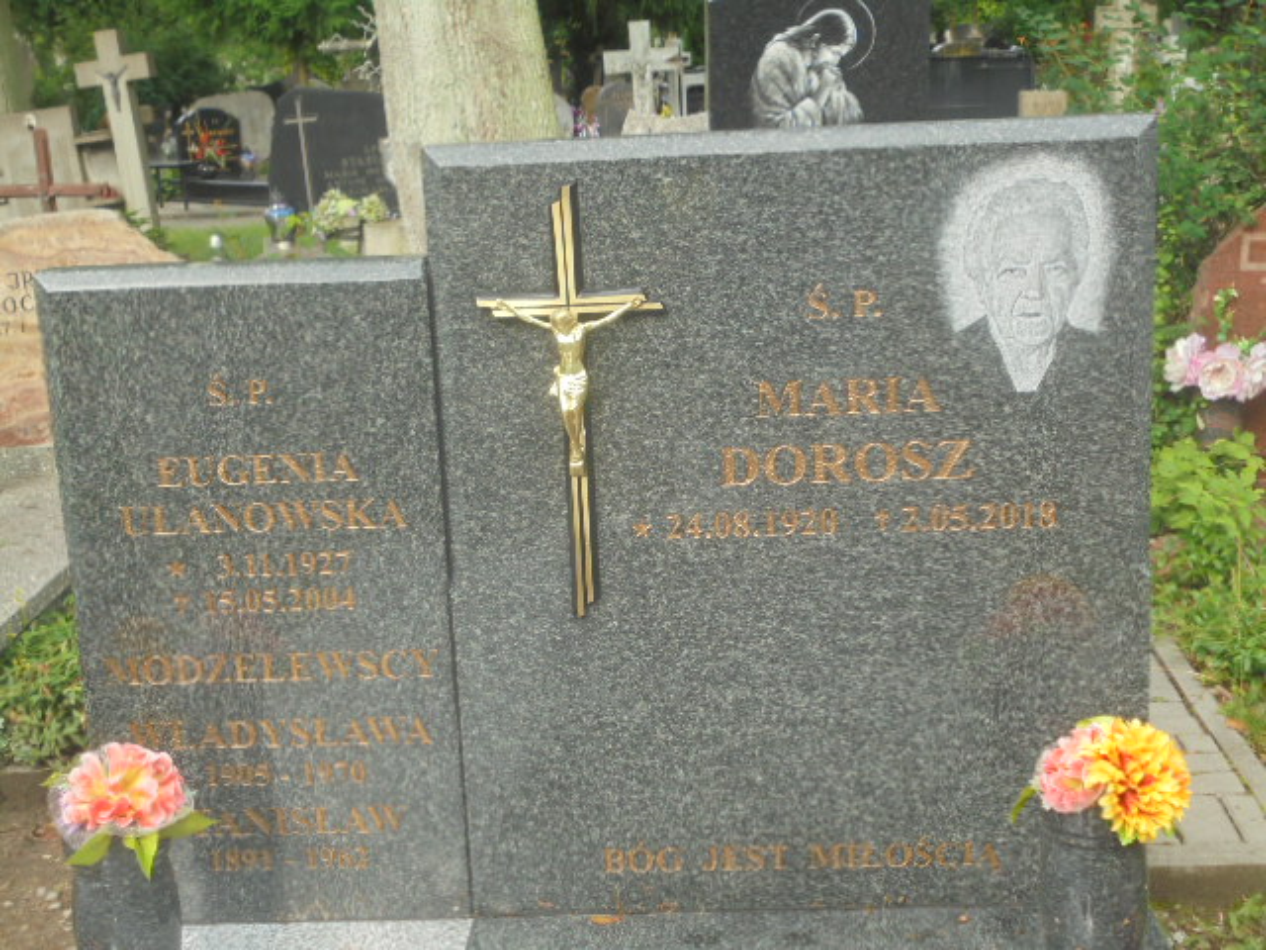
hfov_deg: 38.9
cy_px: 475
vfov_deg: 29.7
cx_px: 633
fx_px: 1792
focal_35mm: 49
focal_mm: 8.9
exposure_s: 1/100
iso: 100
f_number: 4.8
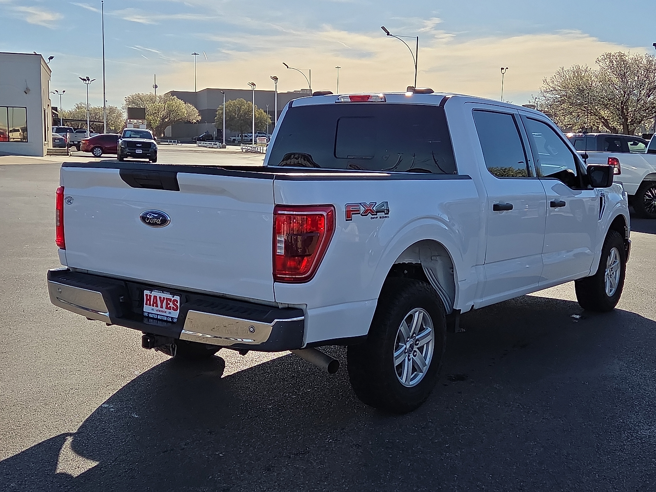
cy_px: 246
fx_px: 796
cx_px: 328
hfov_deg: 44.8
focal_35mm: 42
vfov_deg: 34.3
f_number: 1.8
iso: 25
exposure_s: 1/3333
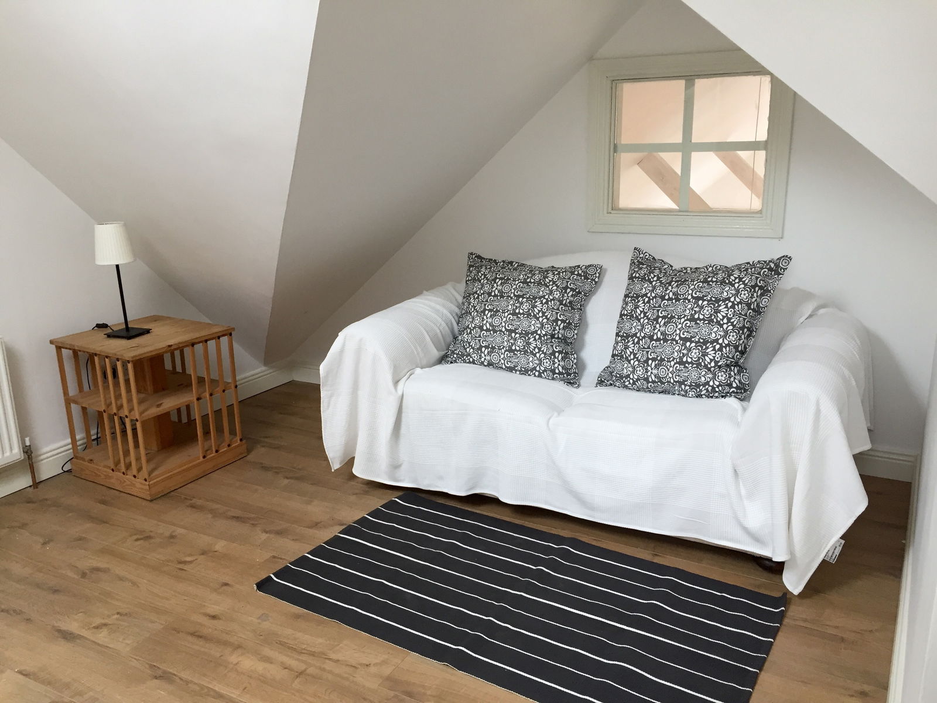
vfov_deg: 48.2
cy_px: 352
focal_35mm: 29
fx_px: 785
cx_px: 468
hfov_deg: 61.7
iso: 50
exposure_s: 1/33
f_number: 2.2
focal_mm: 4.15
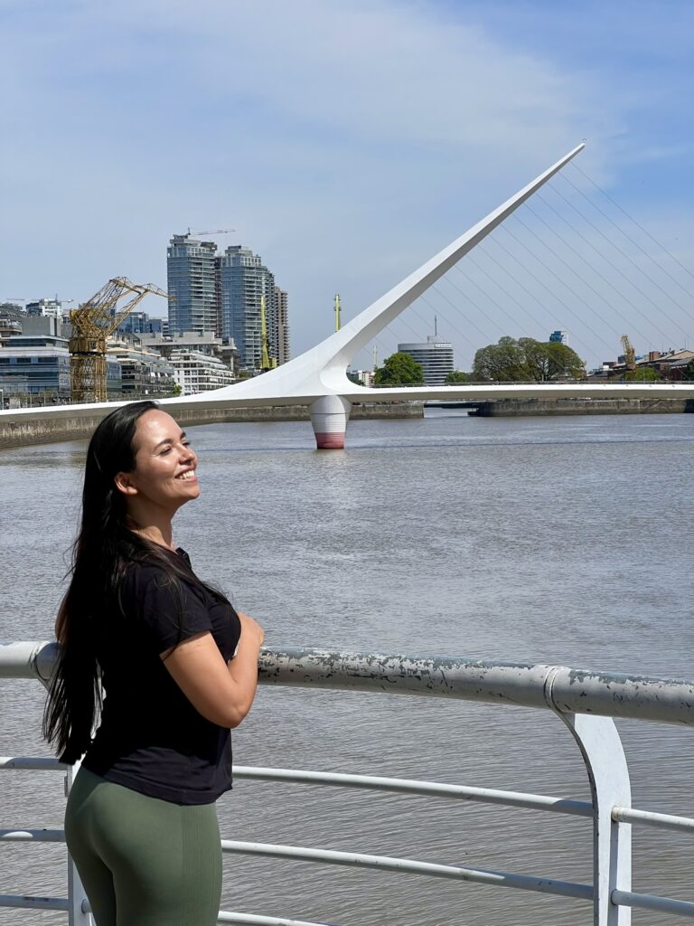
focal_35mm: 77
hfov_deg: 19.1
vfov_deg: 25.3
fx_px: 2058
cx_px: 347
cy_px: 463
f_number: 2.8
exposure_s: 1/1167
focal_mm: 9
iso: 32
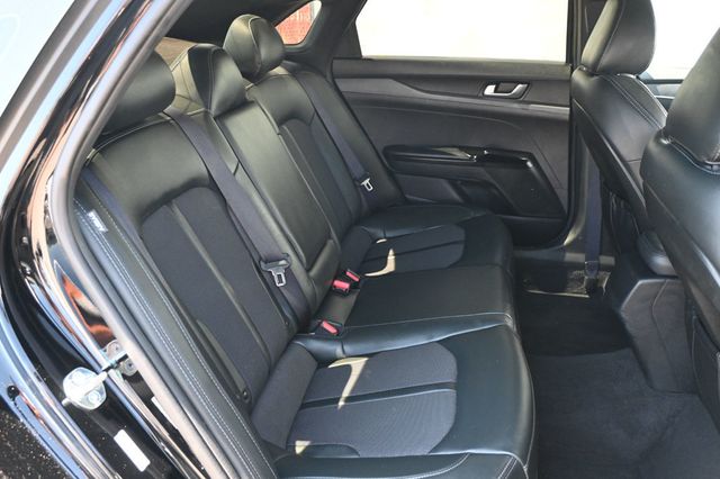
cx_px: 360
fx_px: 585
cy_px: 240
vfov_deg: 44.6
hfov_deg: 63.2
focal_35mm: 29
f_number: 3.8
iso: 2000
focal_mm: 19.5
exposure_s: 1/125
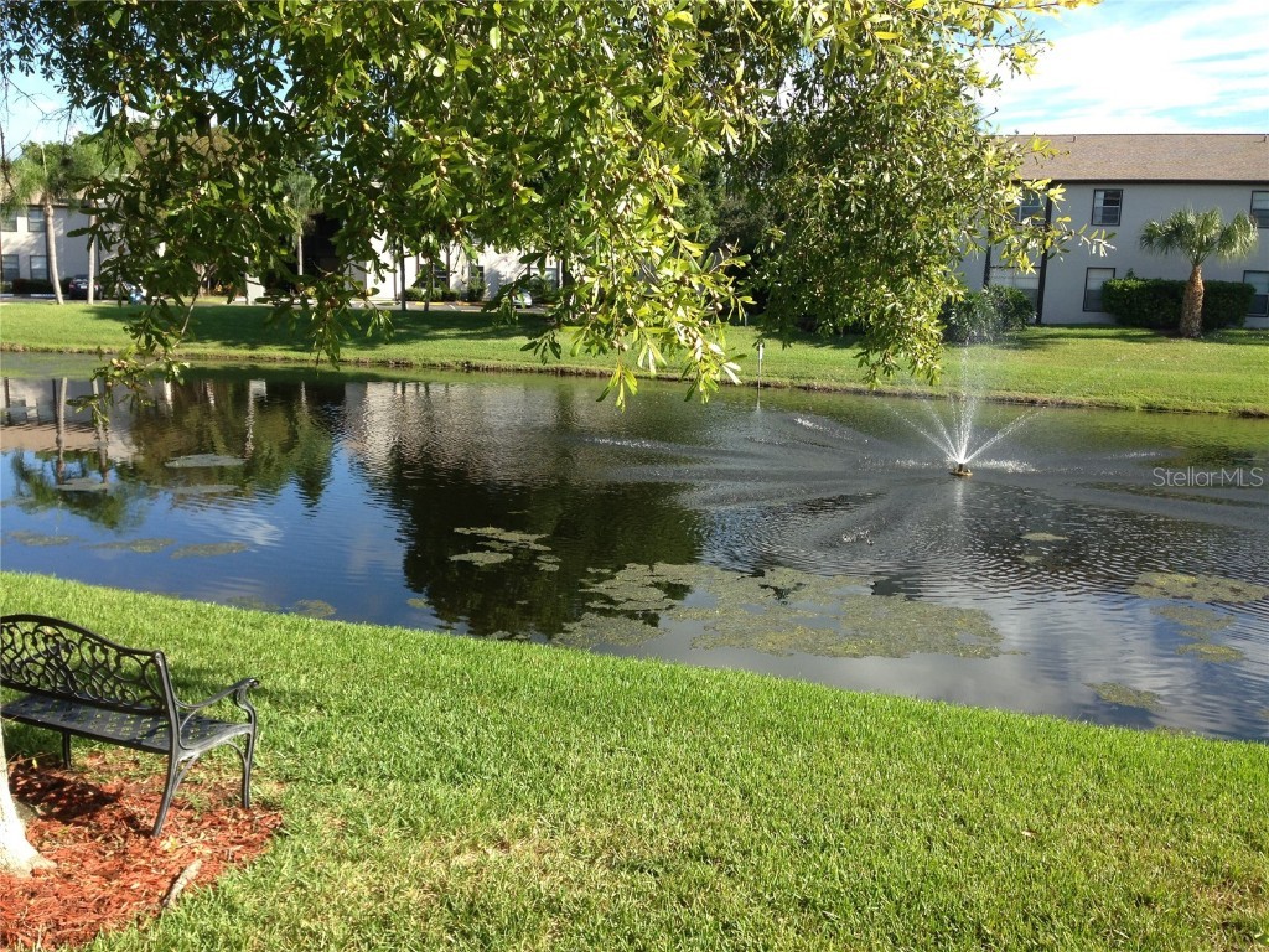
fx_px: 1210
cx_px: 634
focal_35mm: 33
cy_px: 476
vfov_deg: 42.9
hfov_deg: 55.4
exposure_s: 1/577
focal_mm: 4.12
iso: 50
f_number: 2.4
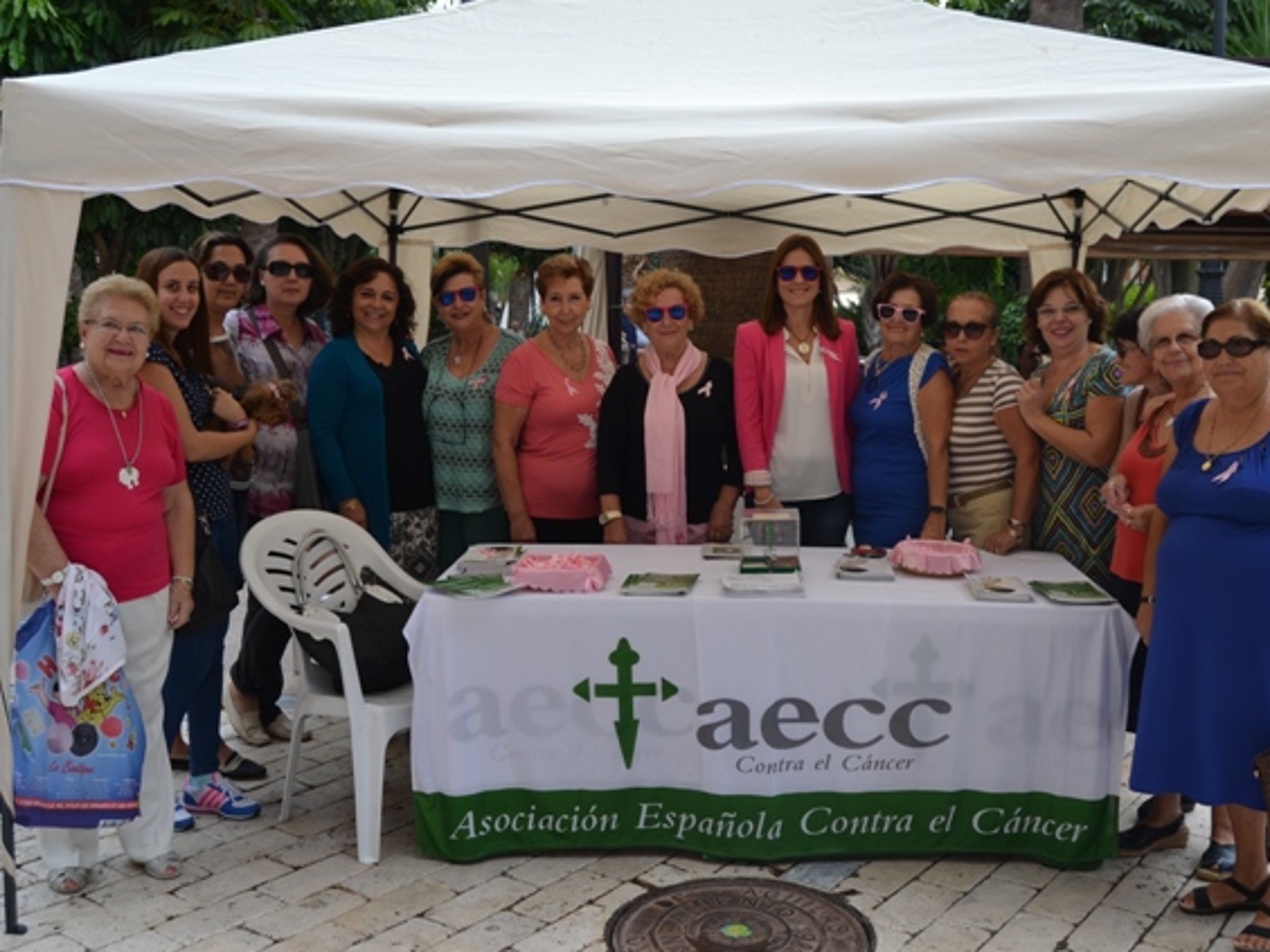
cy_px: 476
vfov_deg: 39.7
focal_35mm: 36
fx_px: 1321
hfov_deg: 51.3
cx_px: 703
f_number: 5.6
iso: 100
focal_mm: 22
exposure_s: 1/125
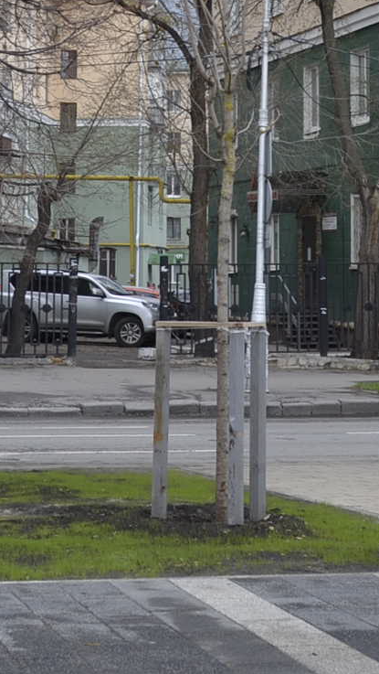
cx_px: 203
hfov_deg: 11.2
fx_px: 1928
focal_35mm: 108
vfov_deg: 19.3
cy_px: 24
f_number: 6.3
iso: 100
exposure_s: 1/160
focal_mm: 22
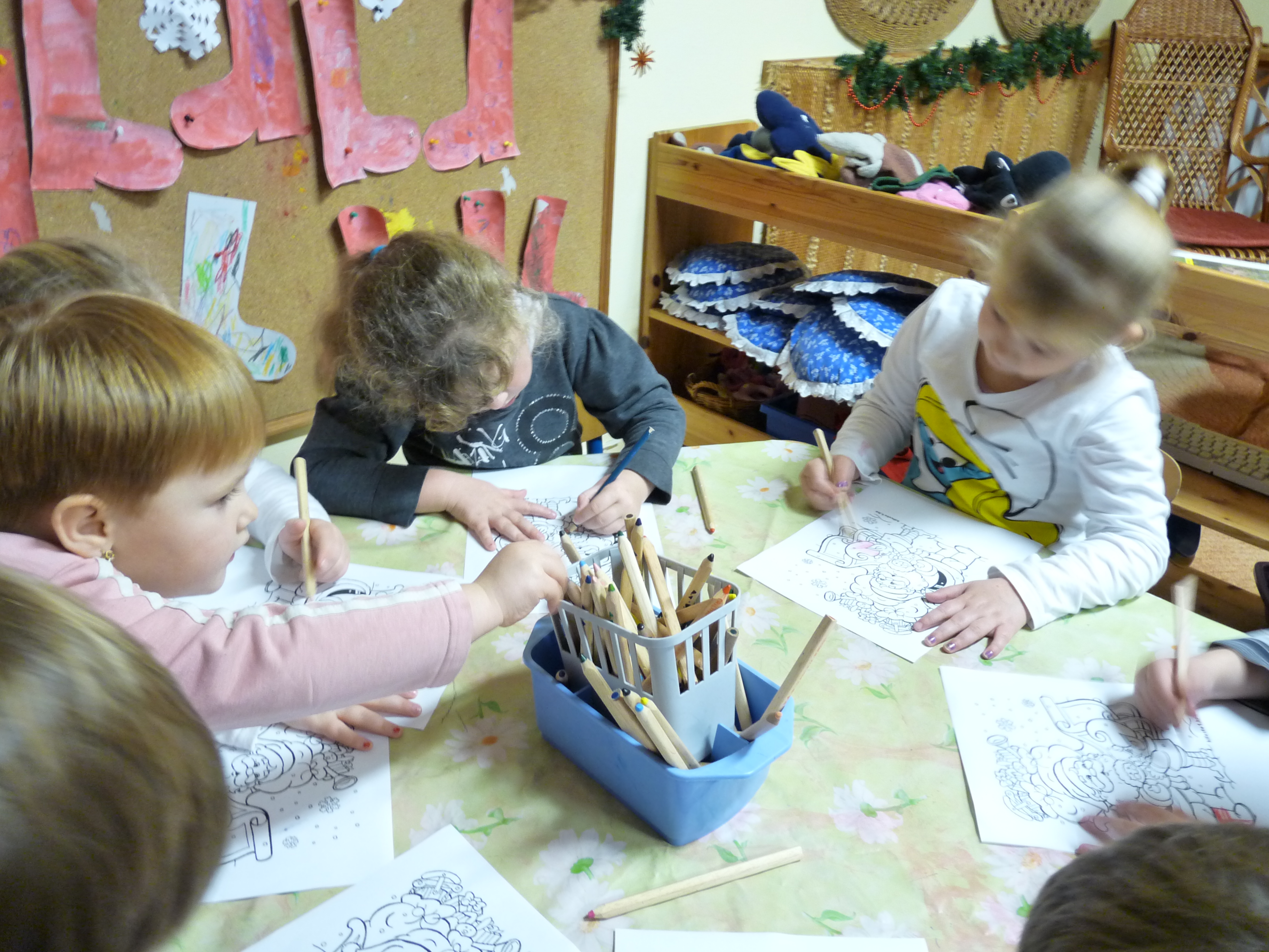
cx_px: 634
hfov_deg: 65.3
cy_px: 476
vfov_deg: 51.4
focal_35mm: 27
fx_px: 990
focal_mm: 4.8
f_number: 2.8
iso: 400
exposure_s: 1/10
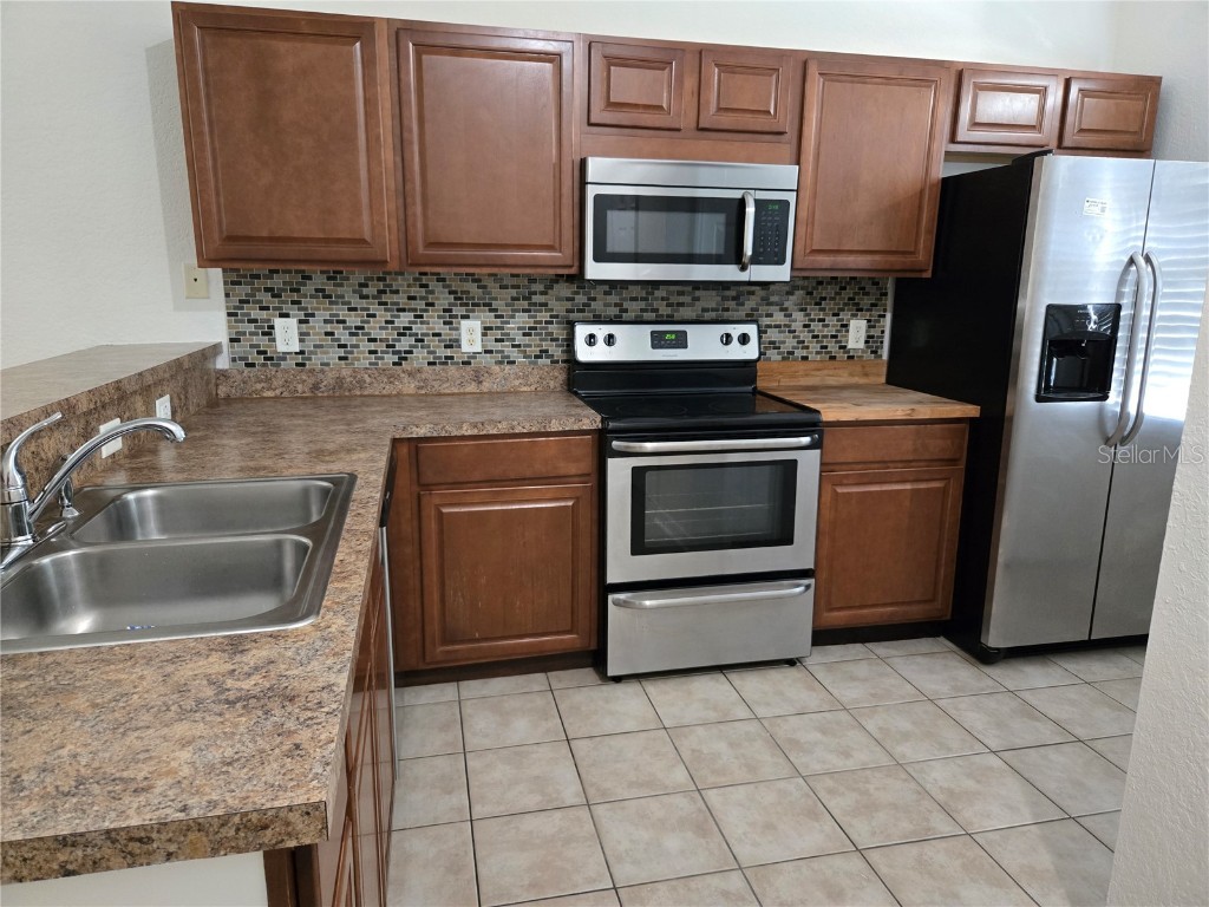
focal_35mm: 23
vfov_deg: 58.9
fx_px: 803
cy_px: 454
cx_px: 604
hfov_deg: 73.9
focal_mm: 5.4
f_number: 1.8
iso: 1000
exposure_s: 1/60
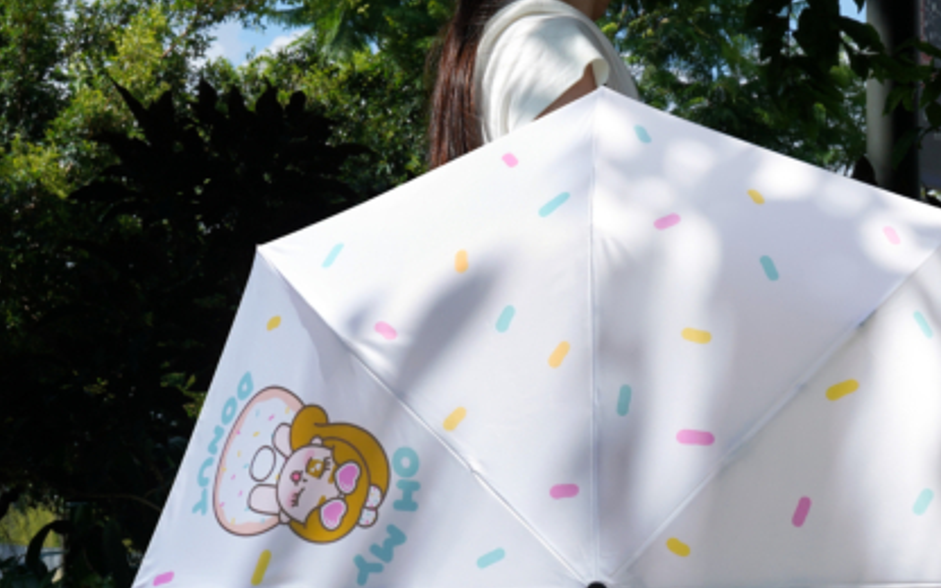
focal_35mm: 142
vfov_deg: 9.1
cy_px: 700
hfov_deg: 14.7
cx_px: 579
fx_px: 3642
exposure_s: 1/80
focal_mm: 58
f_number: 16
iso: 100
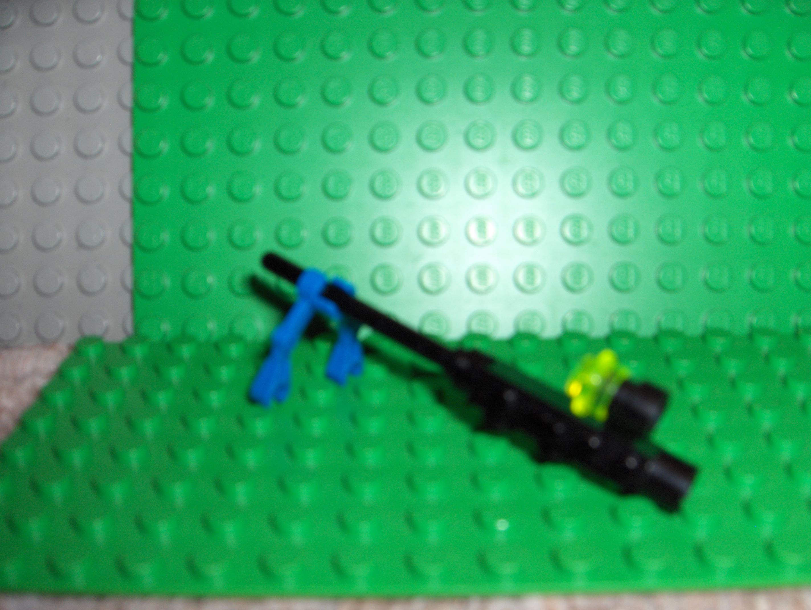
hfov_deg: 47.8
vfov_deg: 36.9
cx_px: 406
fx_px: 915
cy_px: 305
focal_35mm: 39
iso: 100
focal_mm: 8
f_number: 4.8
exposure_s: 1/60
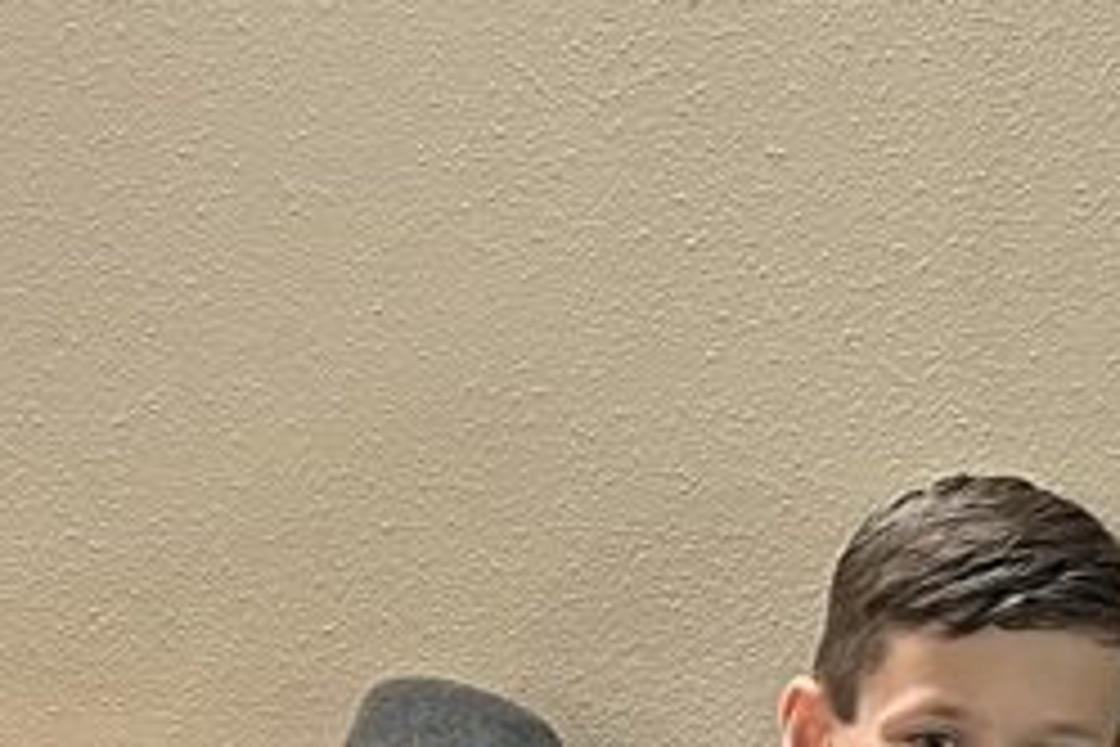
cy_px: 963
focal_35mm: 111
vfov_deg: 12.0
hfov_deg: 18.4
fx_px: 3453
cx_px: 418
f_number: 1.5
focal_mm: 5.7
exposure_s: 1/60
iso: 200
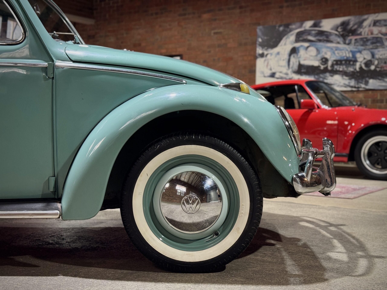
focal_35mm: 48
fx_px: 537
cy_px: 145
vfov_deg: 30.3
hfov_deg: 39.7
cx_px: 194
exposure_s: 1/33
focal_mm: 6.76
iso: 200
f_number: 1.78
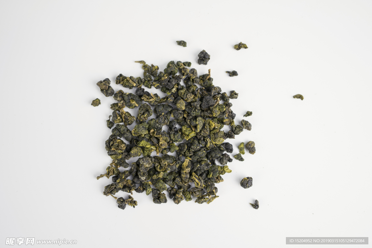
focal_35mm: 35
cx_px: 186
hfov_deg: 54.4
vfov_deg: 37.9
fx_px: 362
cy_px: 124
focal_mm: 35
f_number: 4
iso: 250
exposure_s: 1/60
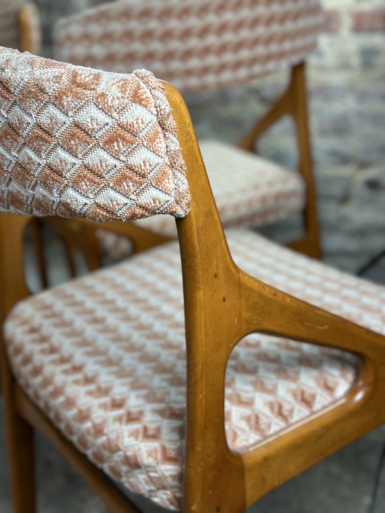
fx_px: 712
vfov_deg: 39.7
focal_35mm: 48
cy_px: 256
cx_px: 192
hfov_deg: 30.3
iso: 125
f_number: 1.78
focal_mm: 6.86
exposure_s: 1/100
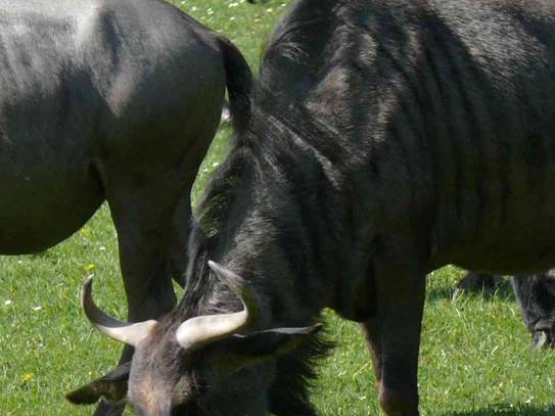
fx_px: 10820
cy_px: 155
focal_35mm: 675
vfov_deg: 2.2
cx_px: 401
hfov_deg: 2.9
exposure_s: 1/250
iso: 100
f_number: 5.6
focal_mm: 43.4
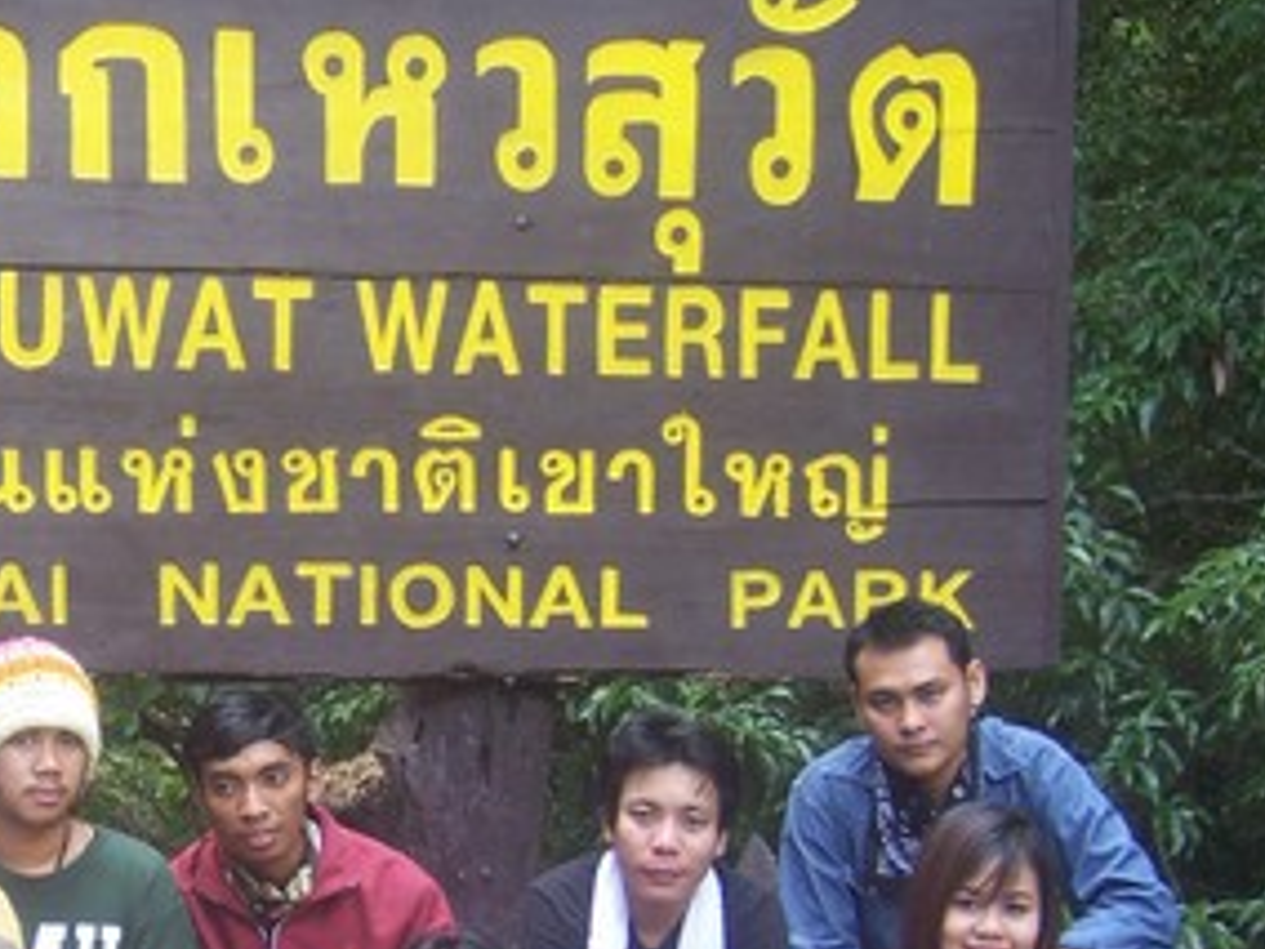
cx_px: 76
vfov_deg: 17.9
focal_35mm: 81
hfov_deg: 23.4
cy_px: 878
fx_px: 2960
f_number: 2.8
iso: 80
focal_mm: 6.2
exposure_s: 1/60
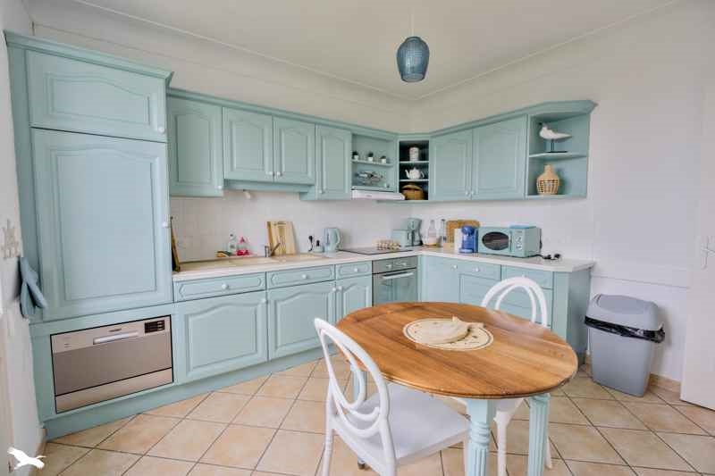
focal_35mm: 16
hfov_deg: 96.7
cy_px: 238
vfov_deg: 73.7
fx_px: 318
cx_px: 358
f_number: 8
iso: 800
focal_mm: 16
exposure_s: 1/50
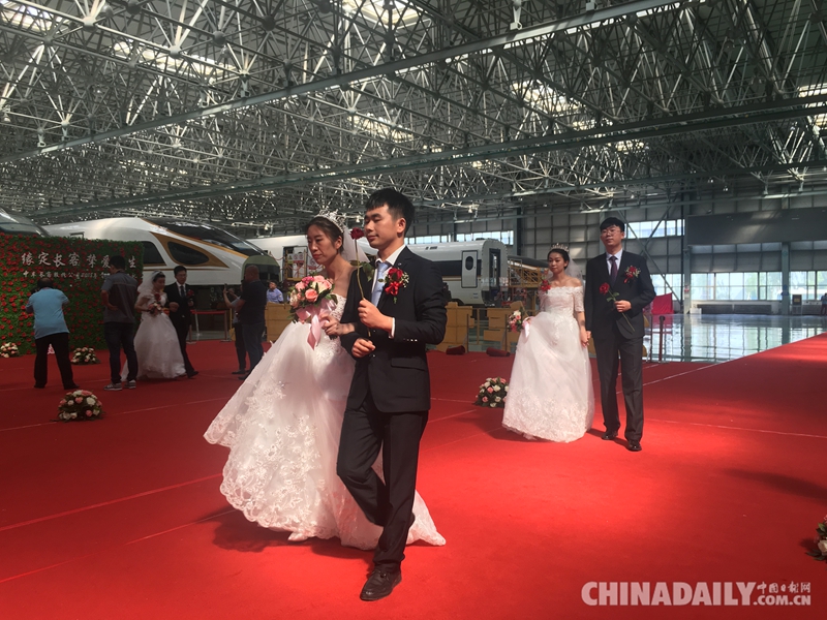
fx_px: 693
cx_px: 414
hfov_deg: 61.7
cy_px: 310
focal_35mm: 29
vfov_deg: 48.2
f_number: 2.2
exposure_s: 1/100
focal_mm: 4.15
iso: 32
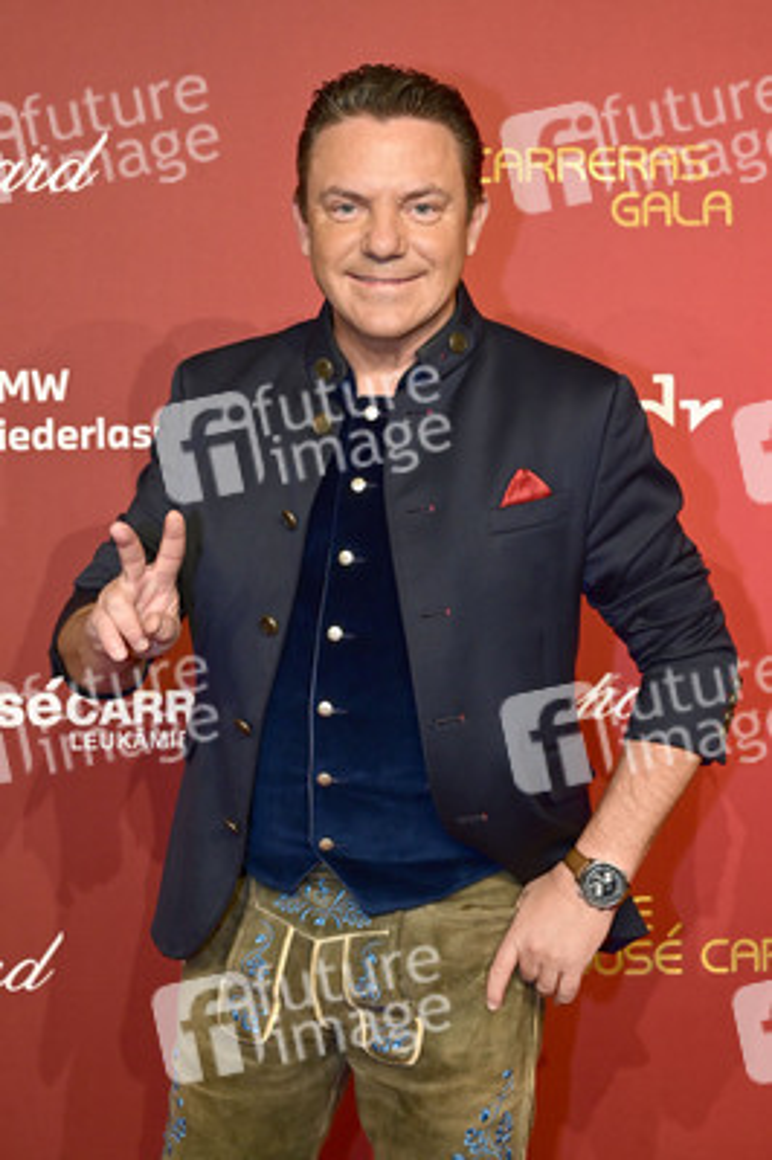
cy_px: 580
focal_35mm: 63
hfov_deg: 21.5
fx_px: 2030
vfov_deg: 31.9
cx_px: 386
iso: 1600
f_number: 7.1
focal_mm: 63
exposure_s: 1/200
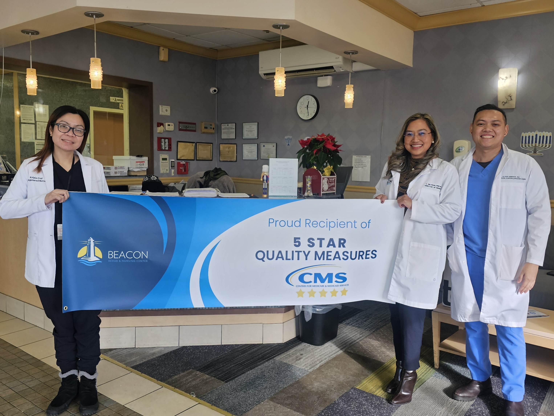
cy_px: 208
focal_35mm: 23
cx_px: 277
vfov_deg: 58.9
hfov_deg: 73.9
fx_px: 368
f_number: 1.7
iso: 32
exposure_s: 1/120
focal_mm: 6.3
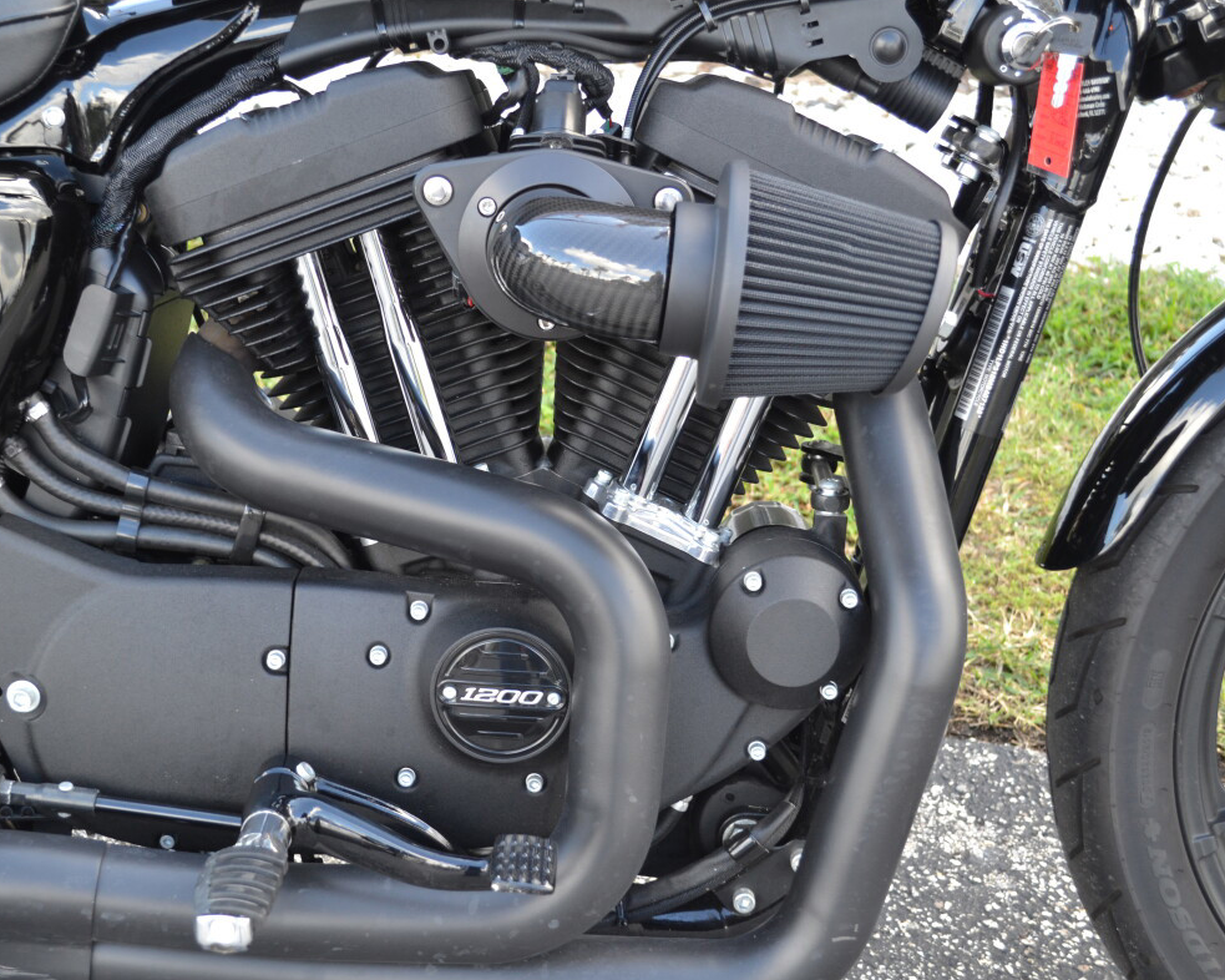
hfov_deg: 34.1
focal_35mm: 55
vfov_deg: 27.6
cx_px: 540
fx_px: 1994
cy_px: 494
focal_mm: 32
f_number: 5.6
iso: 400
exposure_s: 1/125
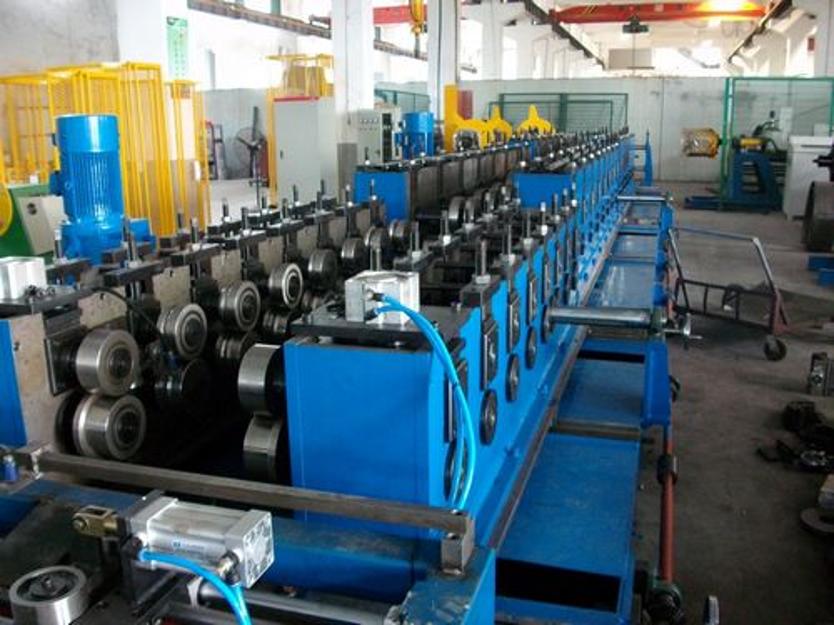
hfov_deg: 56.8
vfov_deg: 44.2
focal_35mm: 32
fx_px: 771
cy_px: 312
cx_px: 417
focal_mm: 5.7
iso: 320
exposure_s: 1/8
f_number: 2.9
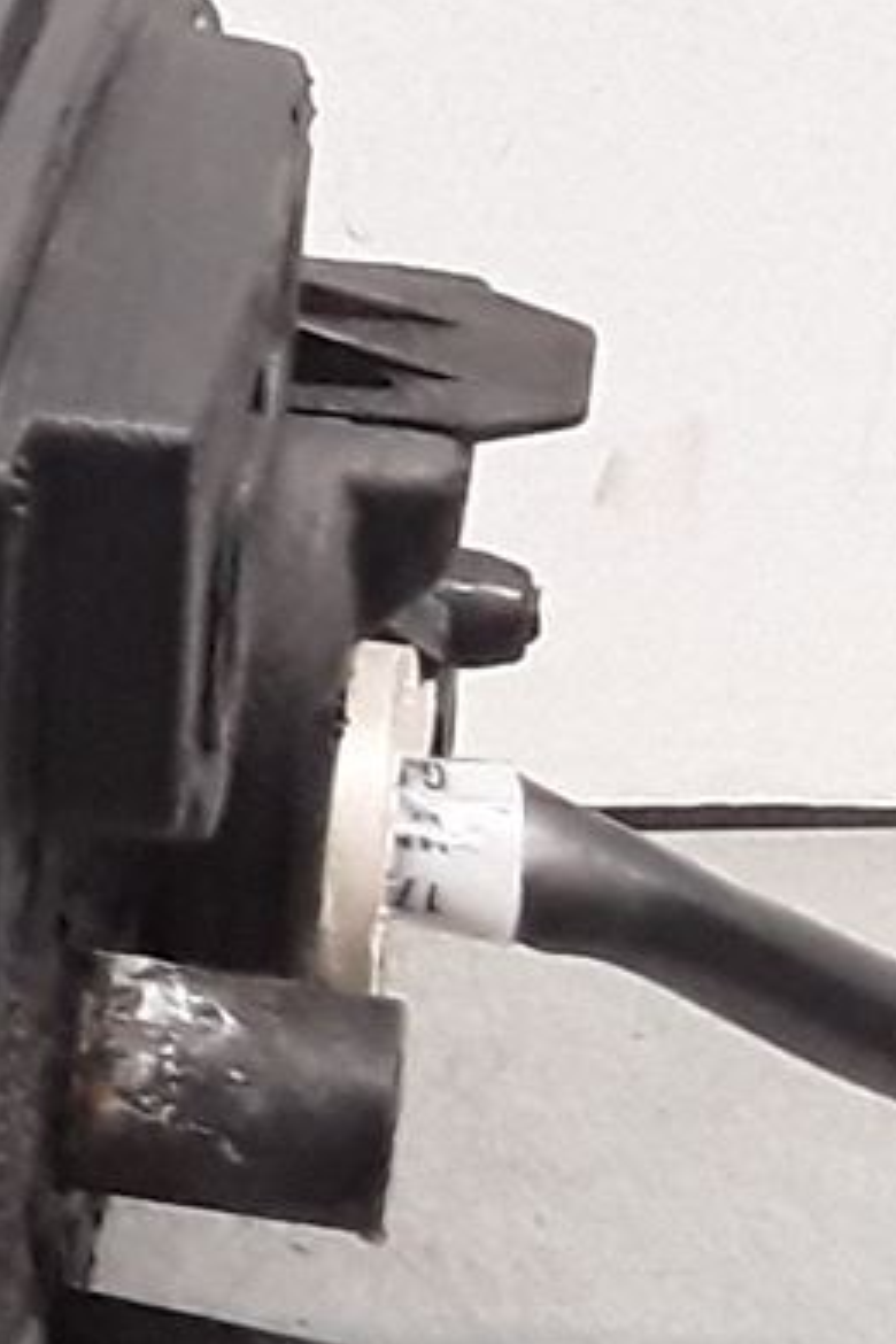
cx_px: -2112
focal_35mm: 153
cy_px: 203
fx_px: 5712
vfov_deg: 13.3
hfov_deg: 7.5
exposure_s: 1/100
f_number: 1.9
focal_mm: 2.91
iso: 100
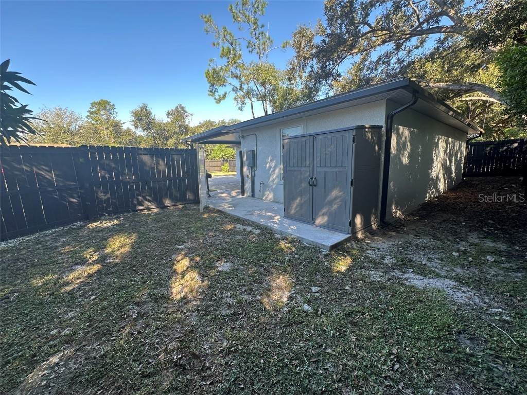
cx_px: 264
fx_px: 213
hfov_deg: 102.1
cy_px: 198
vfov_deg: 85.7
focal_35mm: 14
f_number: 2.2
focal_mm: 2.22
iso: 40
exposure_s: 1/118
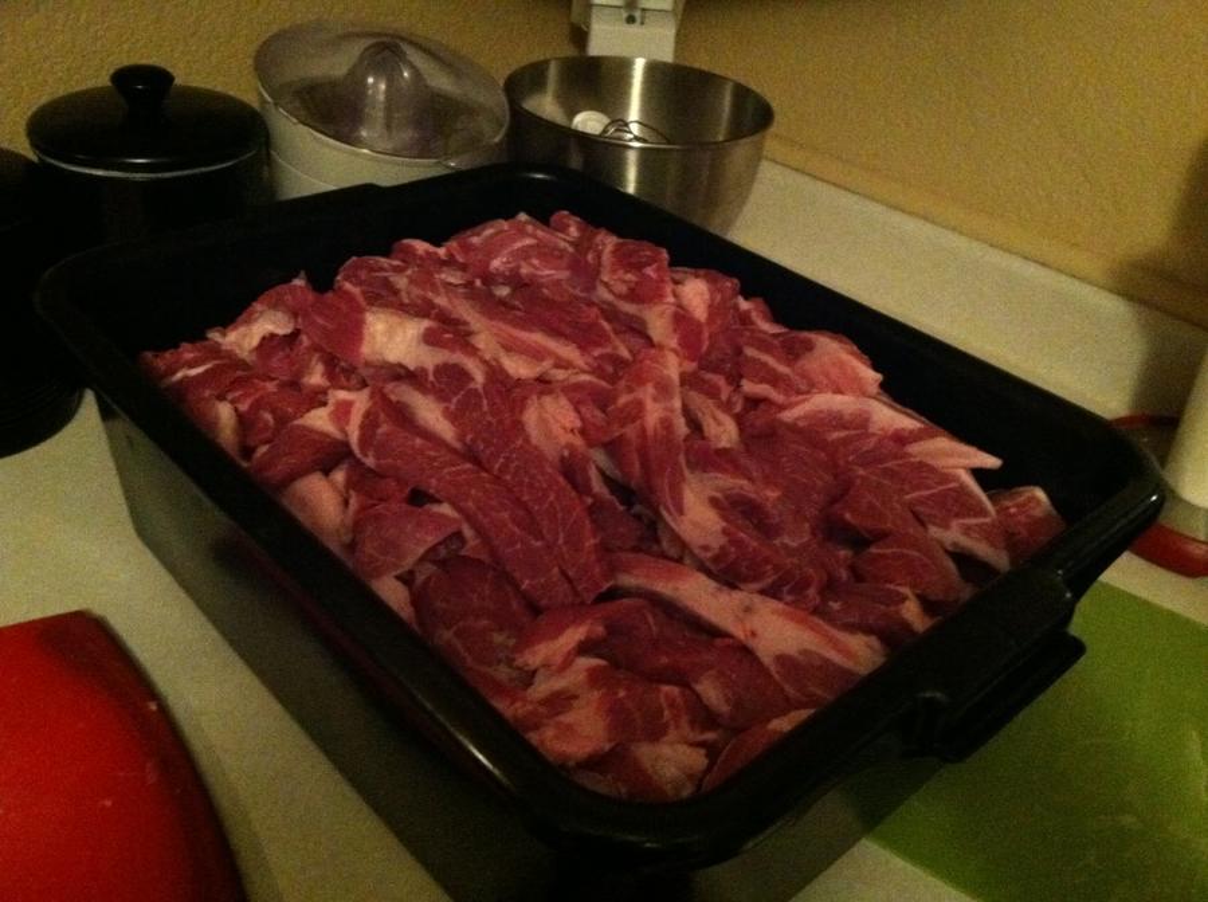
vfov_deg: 40.6
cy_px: 451
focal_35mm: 35
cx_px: 604
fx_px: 1219
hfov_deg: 52.7
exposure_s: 1/15
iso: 1000
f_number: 2.8
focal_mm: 3.9
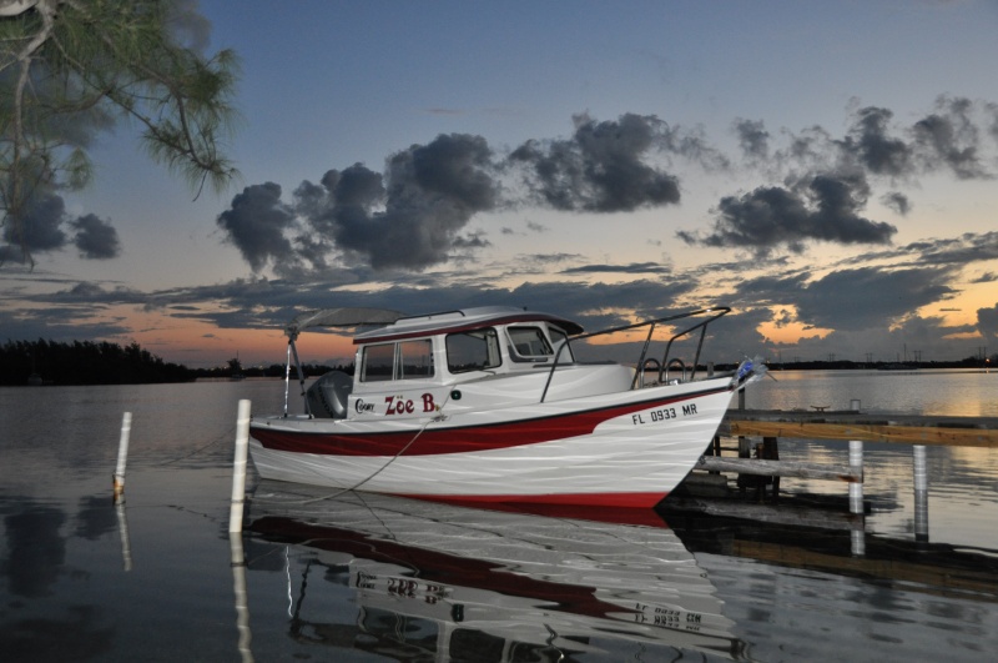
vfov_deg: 34.1
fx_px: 1080
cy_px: 332
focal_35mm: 39
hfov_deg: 49.6
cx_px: 499
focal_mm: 26
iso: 800
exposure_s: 1/60
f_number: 3.8
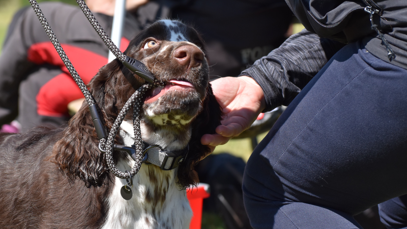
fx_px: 1673
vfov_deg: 7.8
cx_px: 204
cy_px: 120
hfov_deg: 13.9
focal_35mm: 155
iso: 400
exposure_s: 1/1600
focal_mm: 98
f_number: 6.3
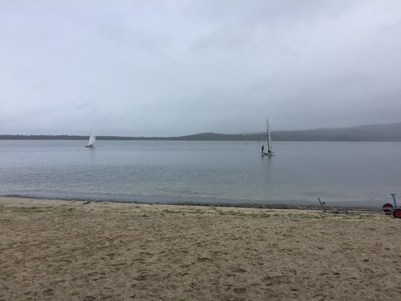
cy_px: 150
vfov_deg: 48.2
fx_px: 336
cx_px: 200
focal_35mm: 29
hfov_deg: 61.7
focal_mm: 4.15
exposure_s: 1/2083
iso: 32
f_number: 2.2
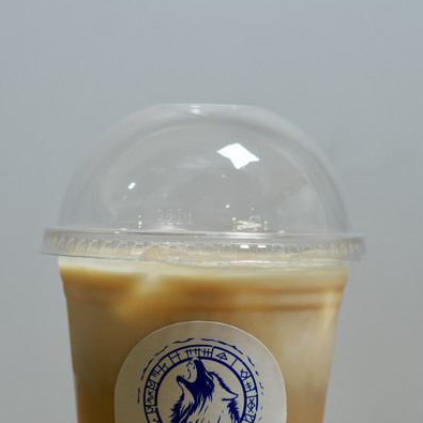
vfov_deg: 13.4
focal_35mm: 129
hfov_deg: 13.5
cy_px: 380
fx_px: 1783
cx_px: 207
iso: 400
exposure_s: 1/80
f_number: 4
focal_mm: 50
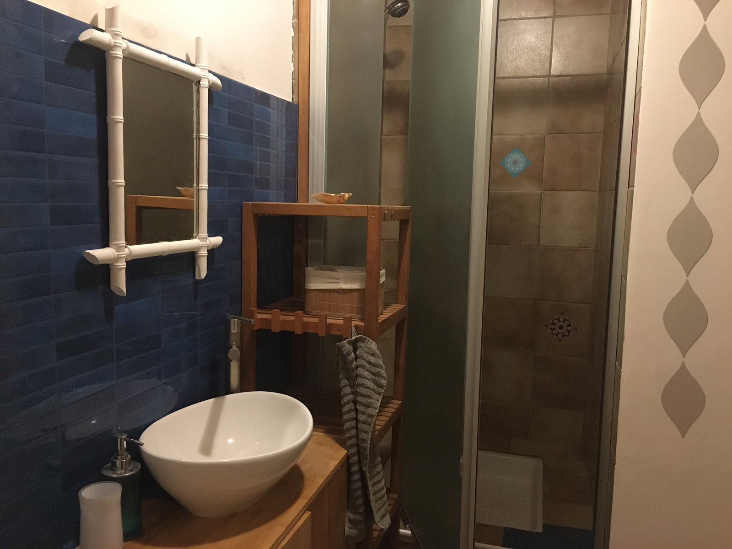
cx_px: 366
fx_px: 613
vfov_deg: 48.2
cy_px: 274
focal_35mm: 29
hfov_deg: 61.7
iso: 320
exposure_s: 1/17
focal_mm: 4.15
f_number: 2.2
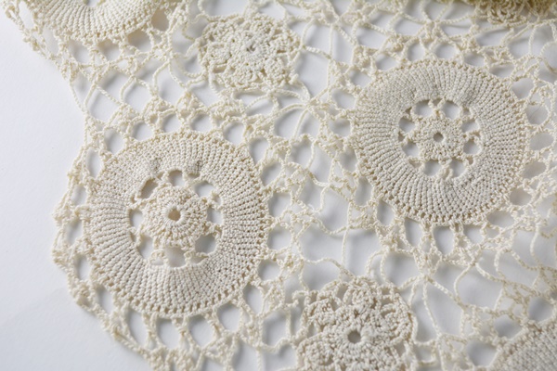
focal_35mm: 51
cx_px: 278
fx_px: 789
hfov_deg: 38.9
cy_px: 186
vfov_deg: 26.5
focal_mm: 34
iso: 200
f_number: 6.3
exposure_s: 1/160
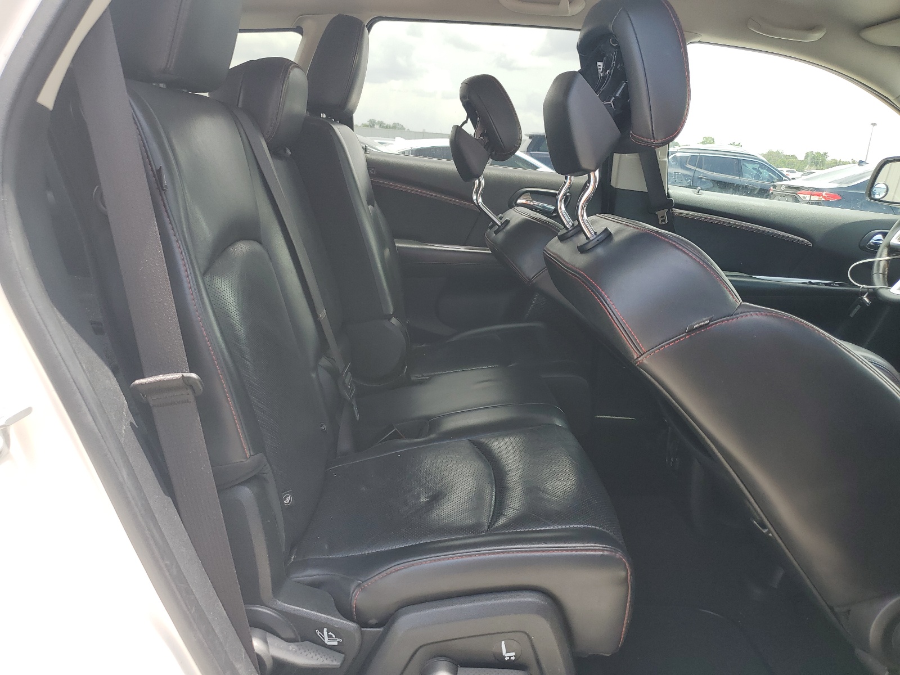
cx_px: 450
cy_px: 338
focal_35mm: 26
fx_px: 676
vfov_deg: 53.1
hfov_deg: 67.3
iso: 50
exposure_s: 1/476
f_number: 1.5
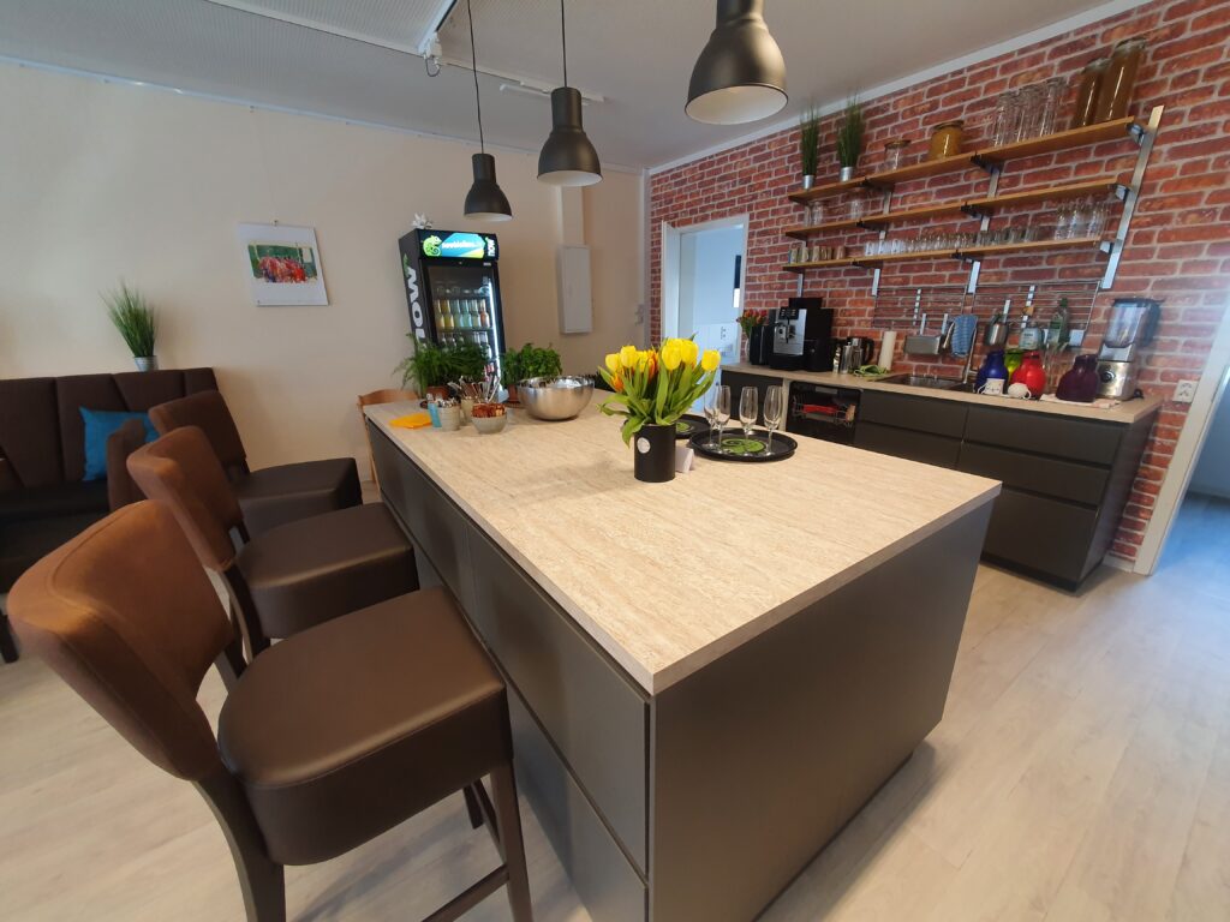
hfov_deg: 106.2
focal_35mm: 13
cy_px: 461
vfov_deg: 89.9
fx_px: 462
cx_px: 615
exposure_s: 1/50
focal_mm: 1.8
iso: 125
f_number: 2.2
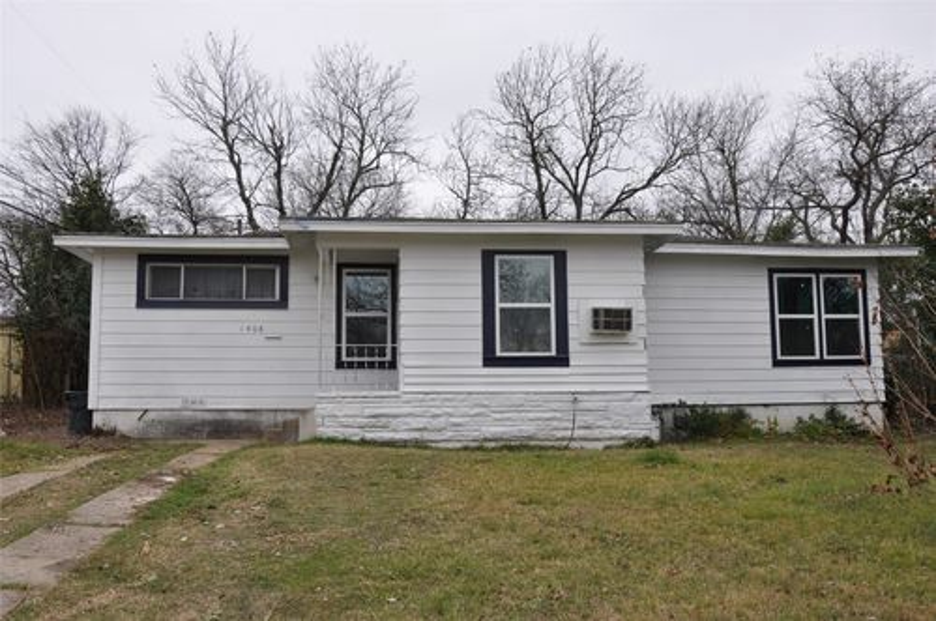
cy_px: 310
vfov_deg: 41.6
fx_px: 818
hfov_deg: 59.6
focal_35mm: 32
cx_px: 468
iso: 200
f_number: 9
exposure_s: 1/320
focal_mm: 21
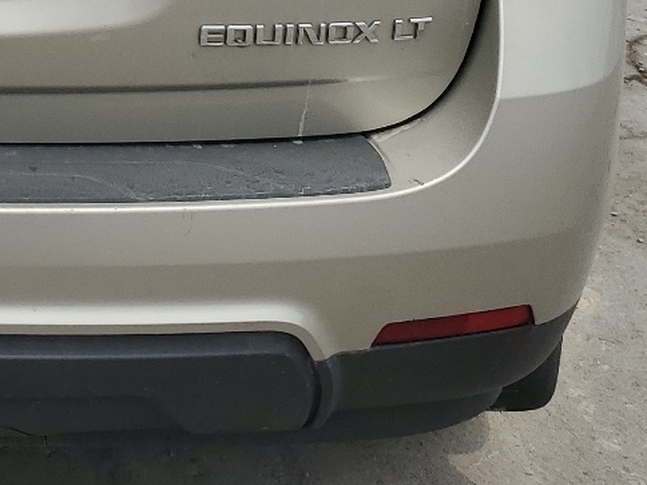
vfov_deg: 16.0
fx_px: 1607
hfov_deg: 21.3
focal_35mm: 86
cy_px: -199
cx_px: -115
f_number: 1.5
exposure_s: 1/5000
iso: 50
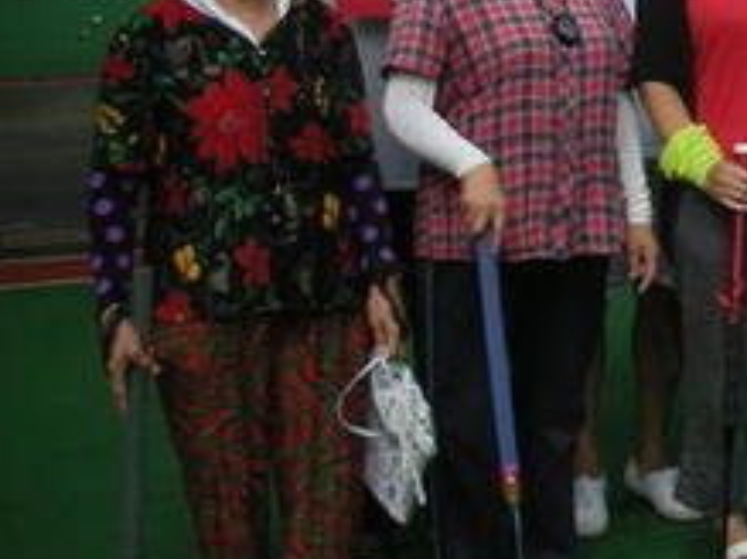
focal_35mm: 96
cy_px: 112
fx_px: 2071
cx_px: 993
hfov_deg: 18.8
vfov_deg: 15.3
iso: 50
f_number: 2.8
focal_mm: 5.8
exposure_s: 1/365
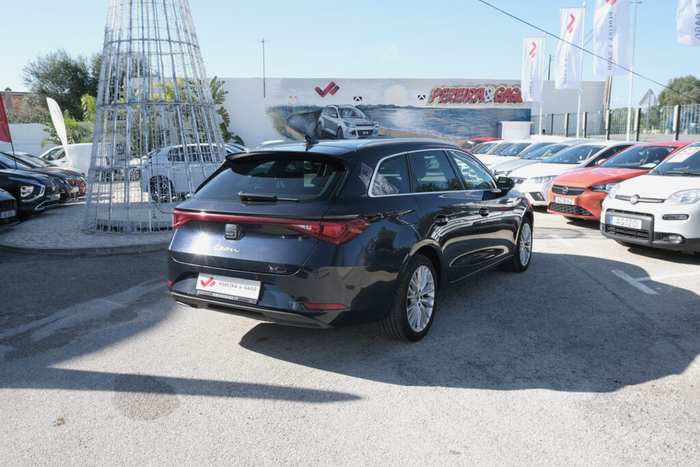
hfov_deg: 61.9
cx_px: 350
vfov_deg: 43.6
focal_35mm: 30
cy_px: 234
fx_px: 583
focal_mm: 19.7
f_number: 9
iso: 160
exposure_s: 1/100
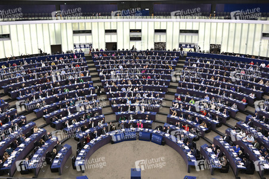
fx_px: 194
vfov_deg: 49.5
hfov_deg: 69.4
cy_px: 90
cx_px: 134
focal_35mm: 26
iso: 1250
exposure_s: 1/320
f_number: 4
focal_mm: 26
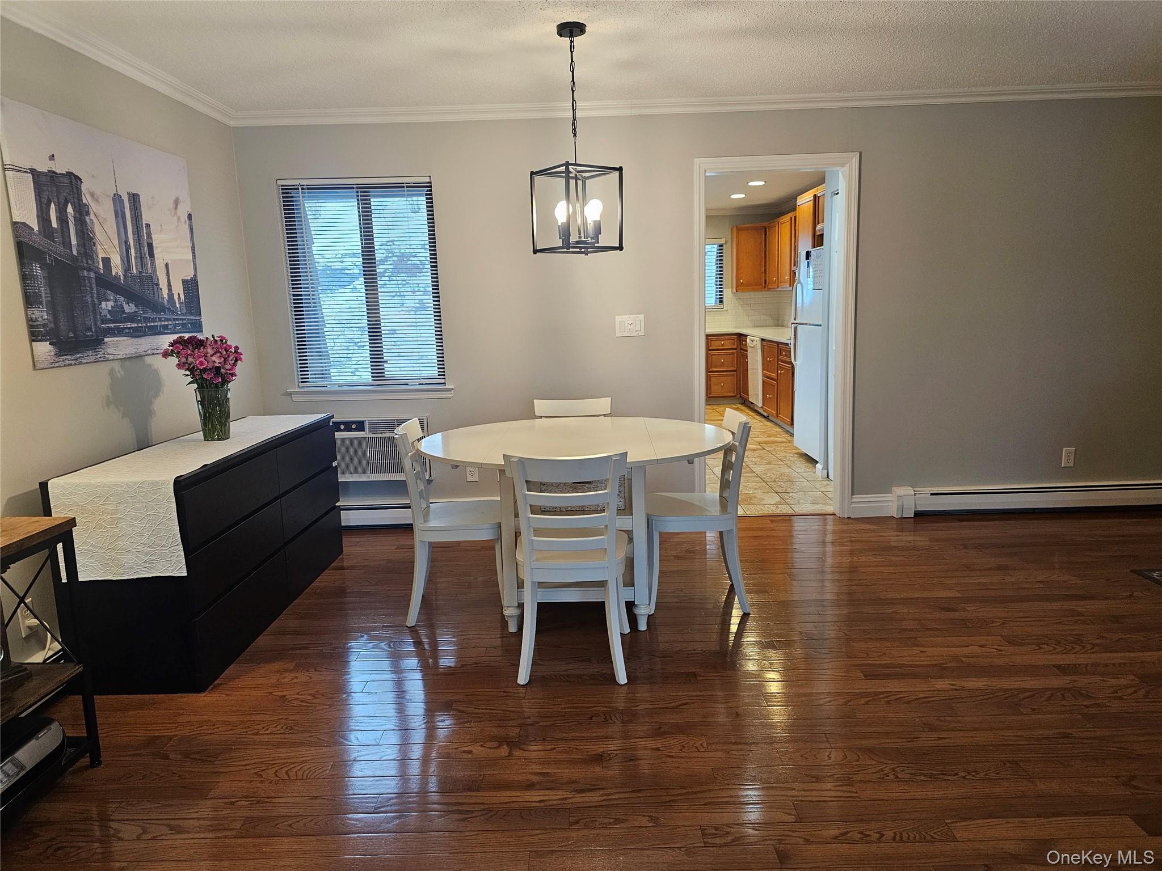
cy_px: 436
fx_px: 772
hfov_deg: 73.9
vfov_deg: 58.9
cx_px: 581
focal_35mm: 23
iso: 320
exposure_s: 1/120
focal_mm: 6.3
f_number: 1.7
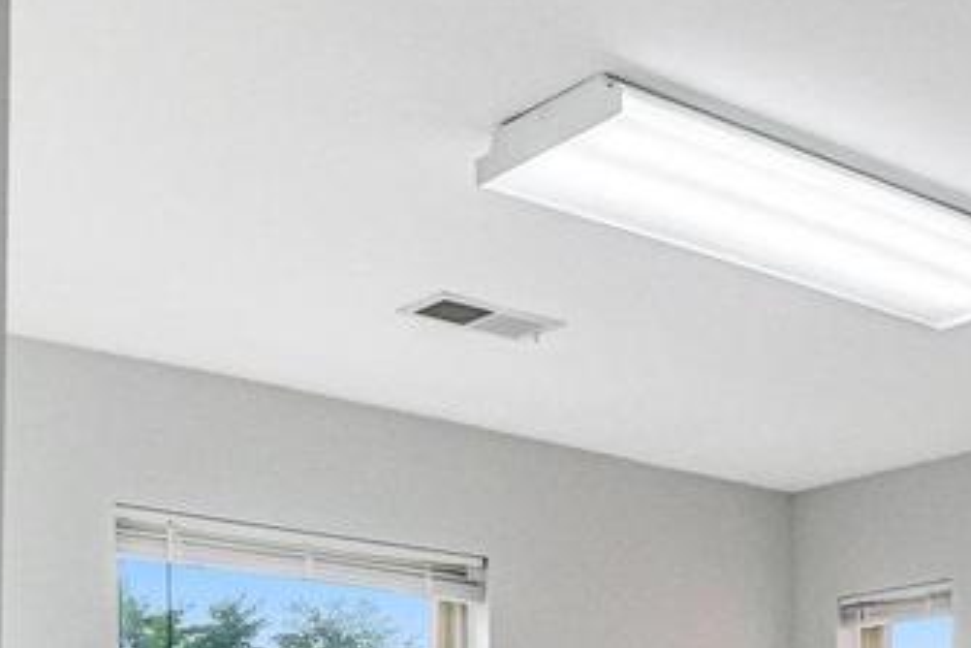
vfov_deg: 18.0
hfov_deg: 28.5
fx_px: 1862
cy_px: 912
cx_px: 791
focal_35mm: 69
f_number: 8
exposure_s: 1/160
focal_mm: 16
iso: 1250
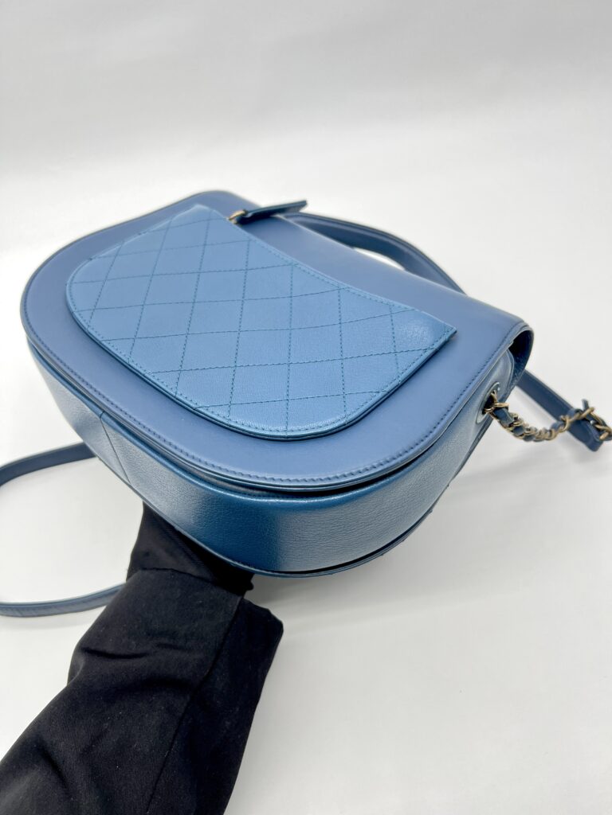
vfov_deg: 67.3
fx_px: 613
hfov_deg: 53.1
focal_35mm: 26
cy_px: 408
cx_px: 306
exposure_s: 1/100
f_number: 1.5
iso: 40
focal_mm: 5.7
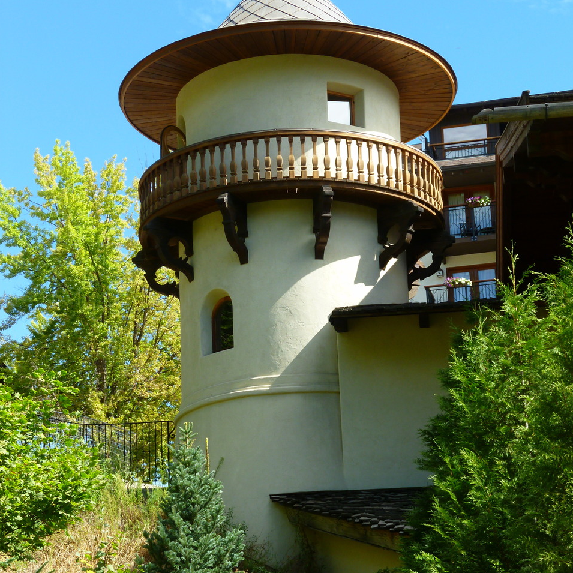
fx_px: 1685
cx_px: 287
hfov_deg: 19.3
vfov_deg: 19.3
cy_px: 307
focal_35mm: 90
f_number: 4.9
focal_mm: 13.6
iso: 80
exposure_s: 1/125
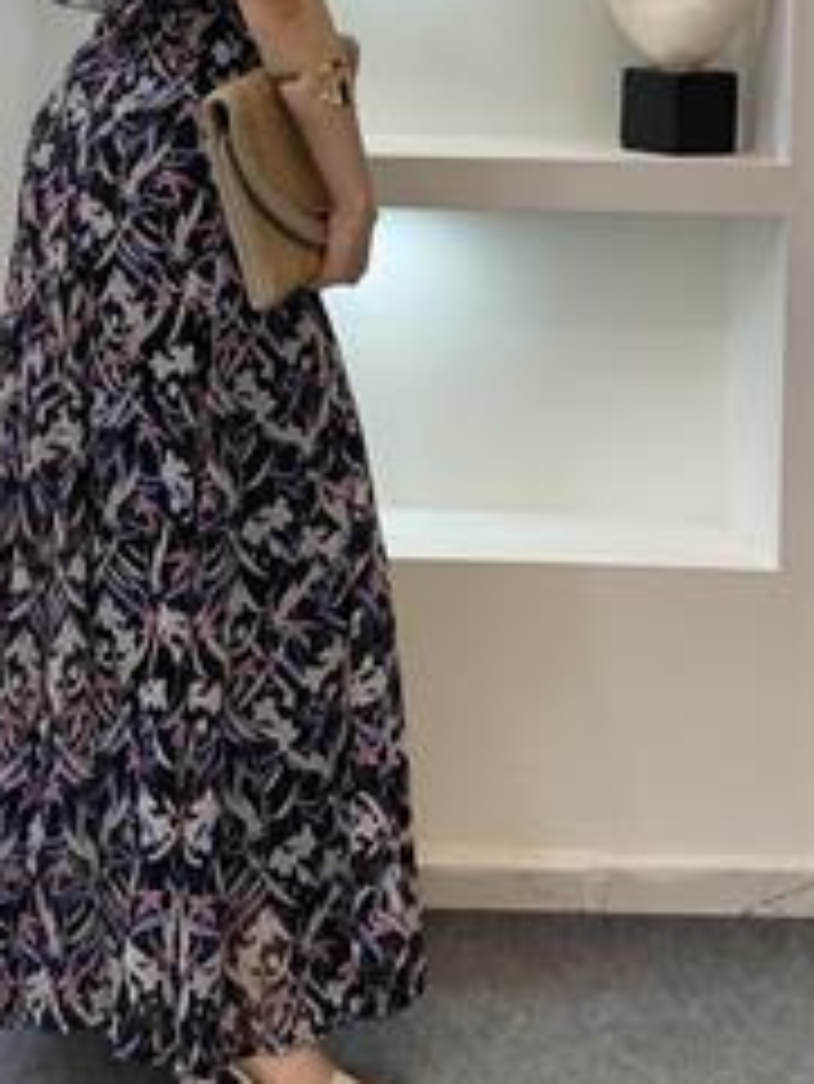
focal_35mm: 89
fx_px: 2788
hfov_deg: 16.4
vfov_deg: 21.8
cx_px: 121
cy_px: 236
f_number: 2
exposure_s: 1/100
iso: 80
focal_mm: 6
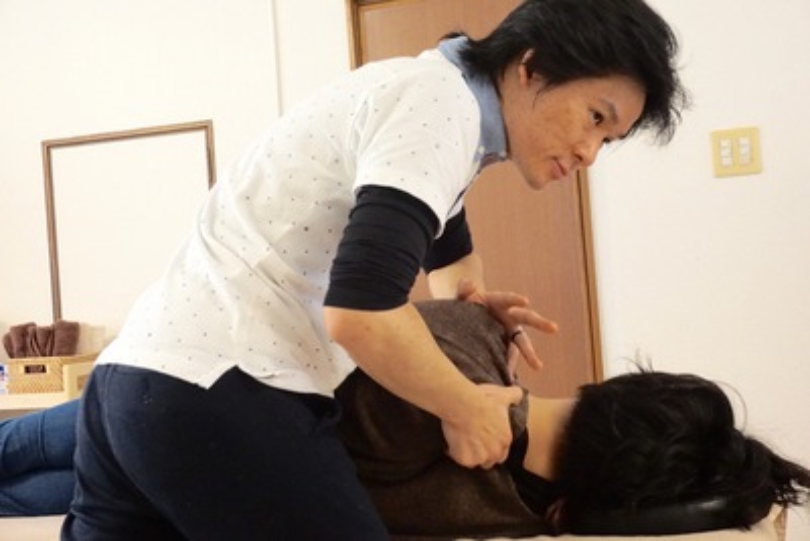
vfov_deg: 28.1
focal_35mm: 48
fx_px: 1080
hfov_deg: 41.1
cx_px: 405
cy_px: 270
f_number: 10
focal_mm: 32
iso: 3200
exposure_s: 1/20
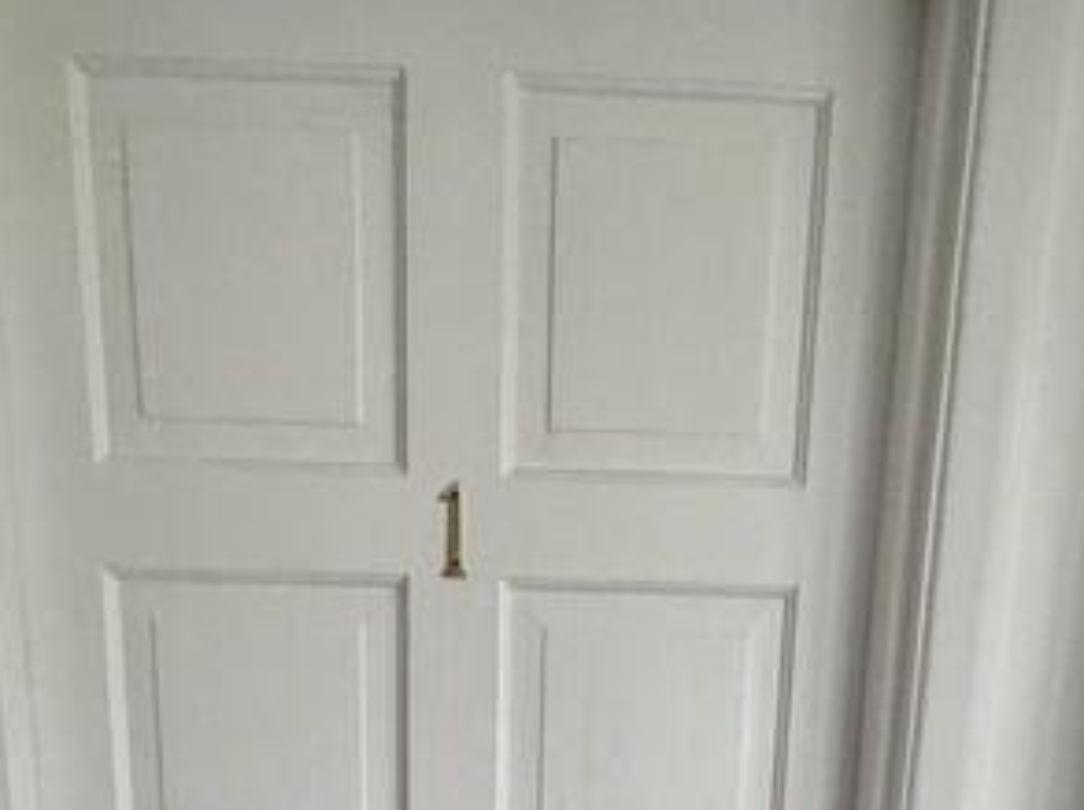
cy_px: 1143
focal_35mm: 49
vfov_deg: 24.5
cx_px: 577
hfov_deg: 38.9
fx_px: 1533
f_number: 2.2
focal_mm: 2.22
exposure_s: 1/60
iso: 1000
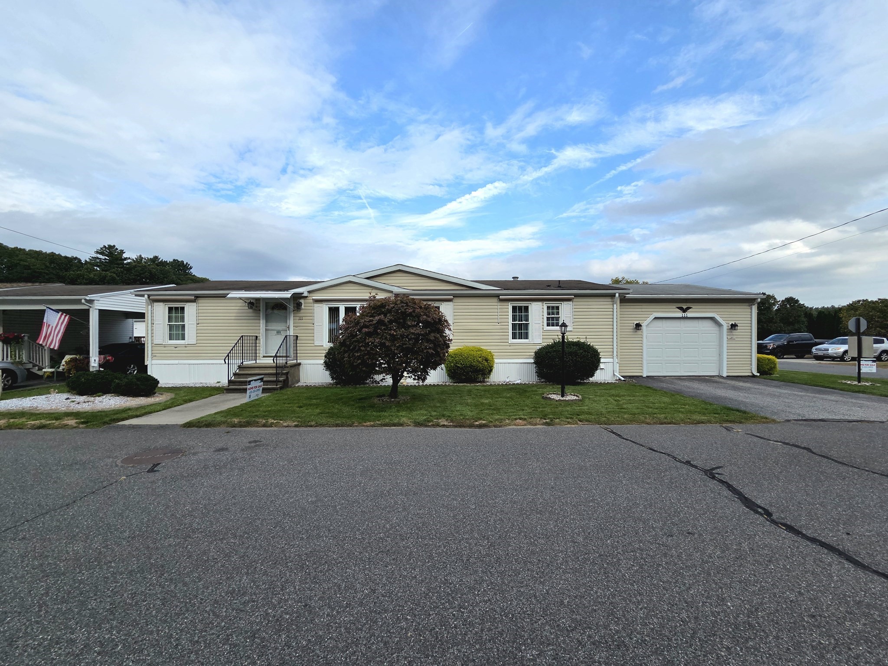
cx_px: 444
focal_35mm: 13
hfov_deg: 106.2
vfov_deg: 89.9
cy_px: 333
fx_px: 333
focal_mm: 2.2
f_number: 2.2
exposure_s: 1/1250
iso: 50
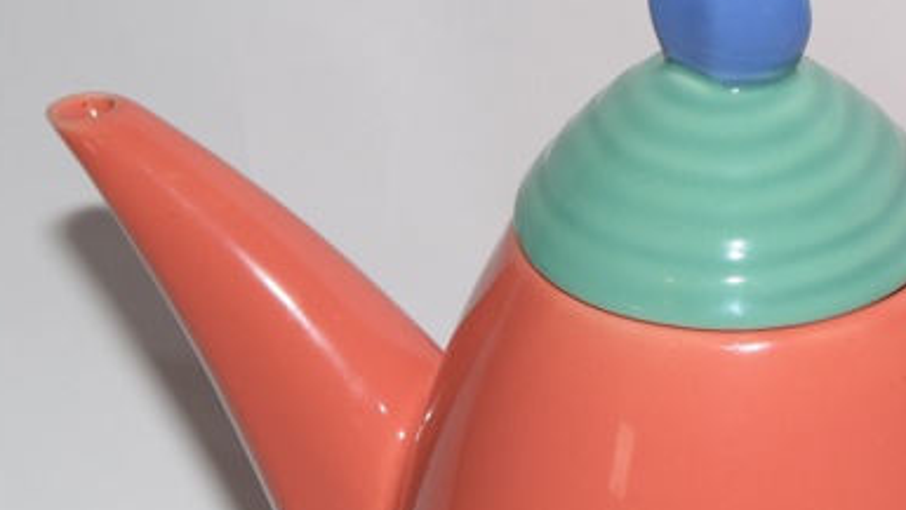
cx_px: 805
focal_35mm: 224
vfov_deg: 5.4
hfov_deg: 9.6
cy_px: 370
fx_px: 5393
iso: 280
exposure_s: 1/60
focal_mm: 55
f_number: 5.6
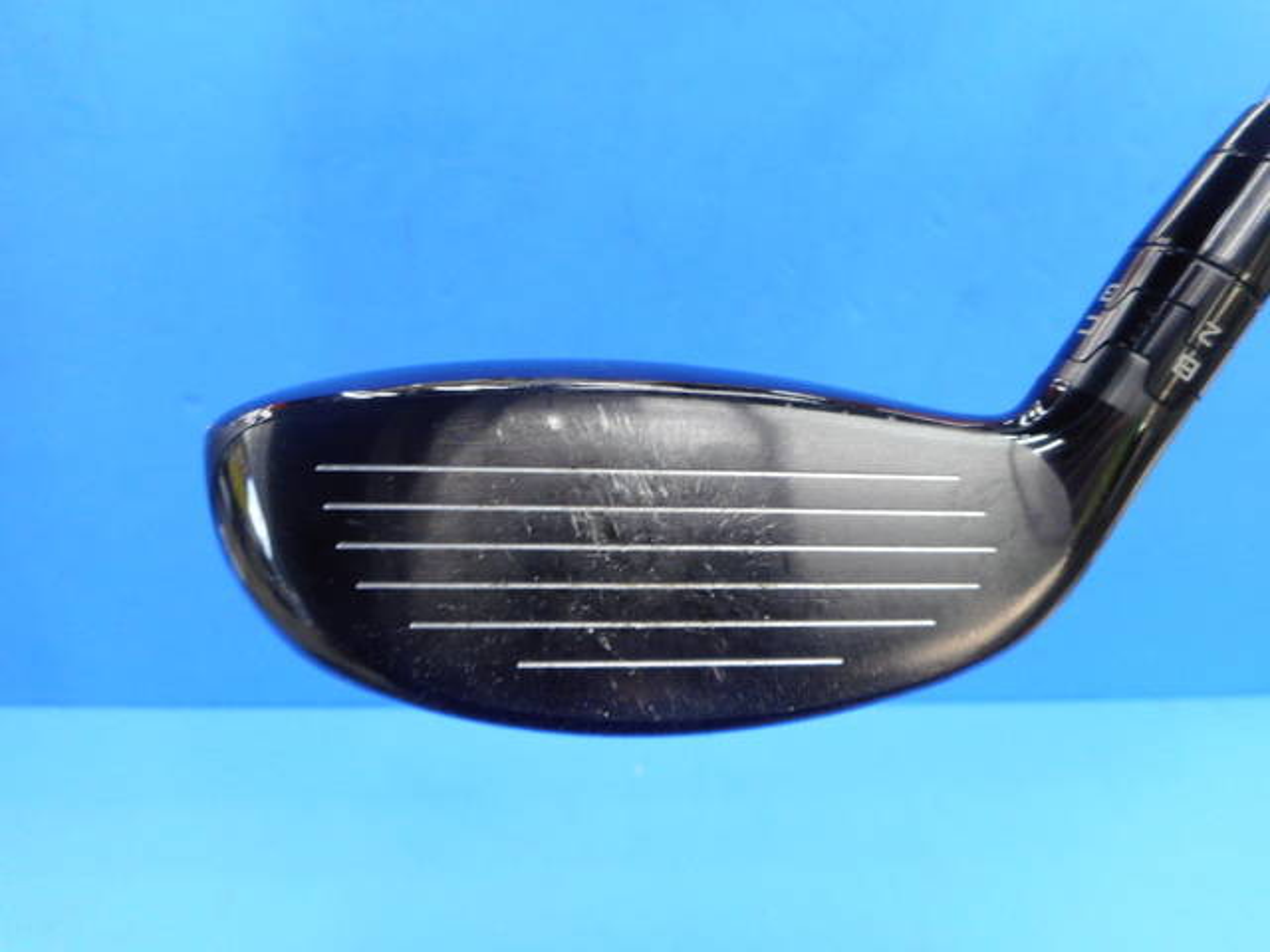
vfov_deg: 54.9
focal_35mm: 25
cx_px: 635
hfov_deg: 69.4
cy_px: 476
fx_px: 917
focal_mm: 4.5
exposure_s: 1/30
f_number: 3.7
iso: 200
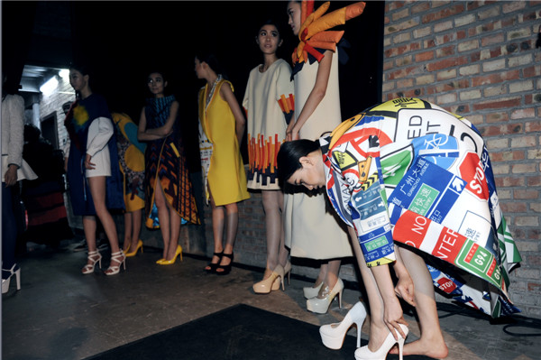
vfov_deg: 53.1
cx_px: 270
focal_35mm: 24
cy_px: 180
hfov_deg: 73.8
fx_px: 360
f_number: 2.8
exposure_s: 1/60
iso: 1000
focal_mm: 24
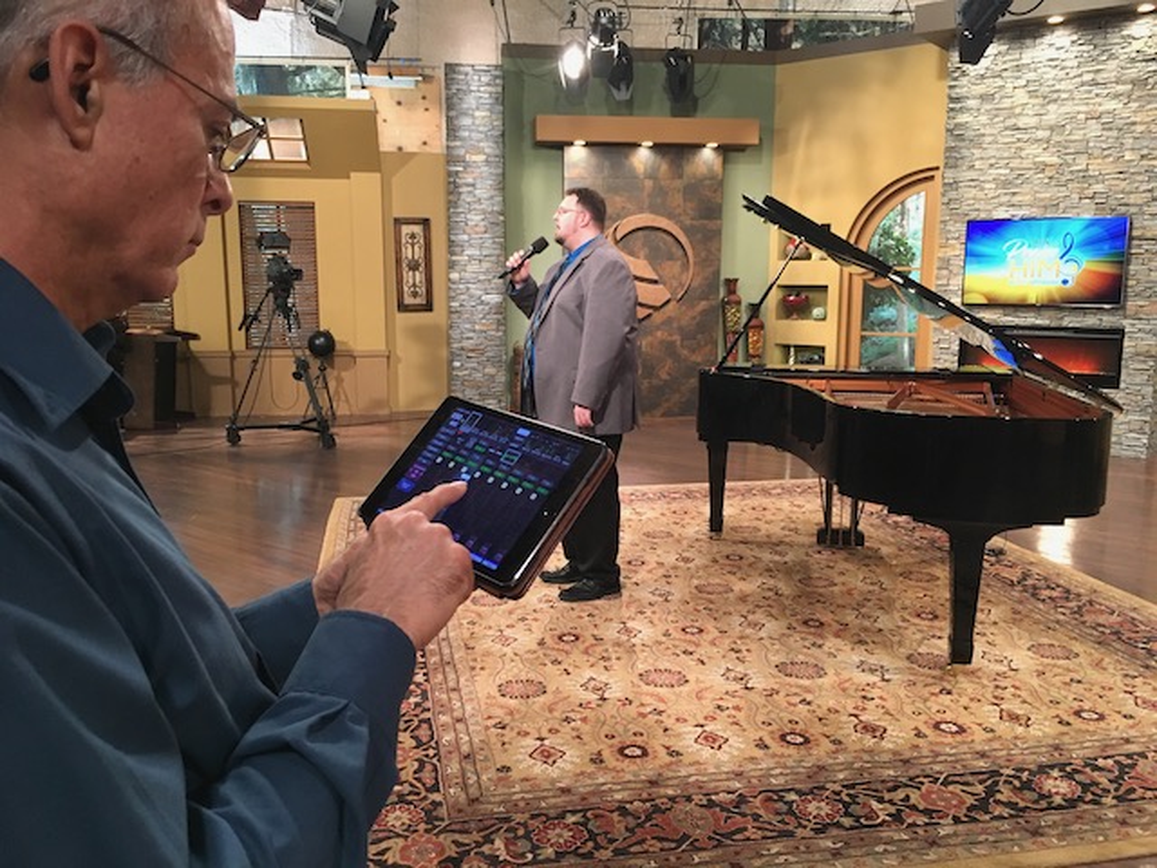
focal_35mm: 29
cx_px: 578
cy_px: 434
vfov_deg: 48.2
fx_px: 969
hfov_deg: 61.7
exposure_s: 1/30
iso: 160
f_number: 2.2
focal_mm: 4.15
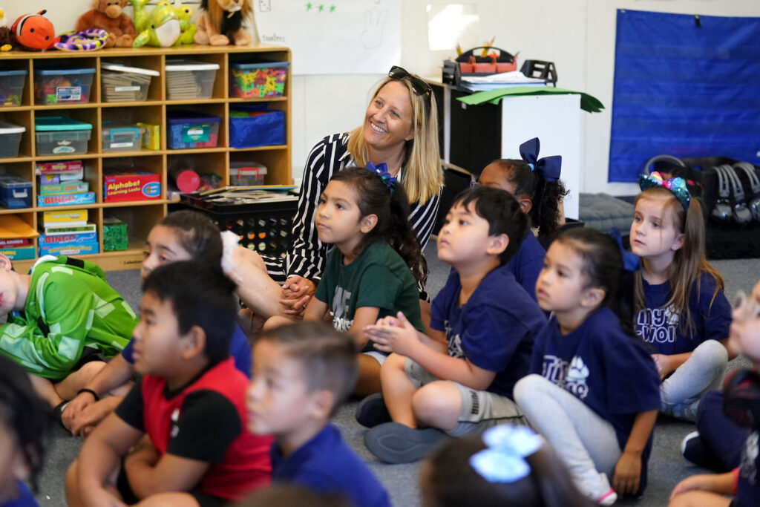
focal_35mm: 94
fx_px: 1985
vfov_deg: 14.6
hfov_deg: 21.7
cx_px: 380
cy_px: 254
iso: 5000
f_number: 2.8
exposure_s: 1/320
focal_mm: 94
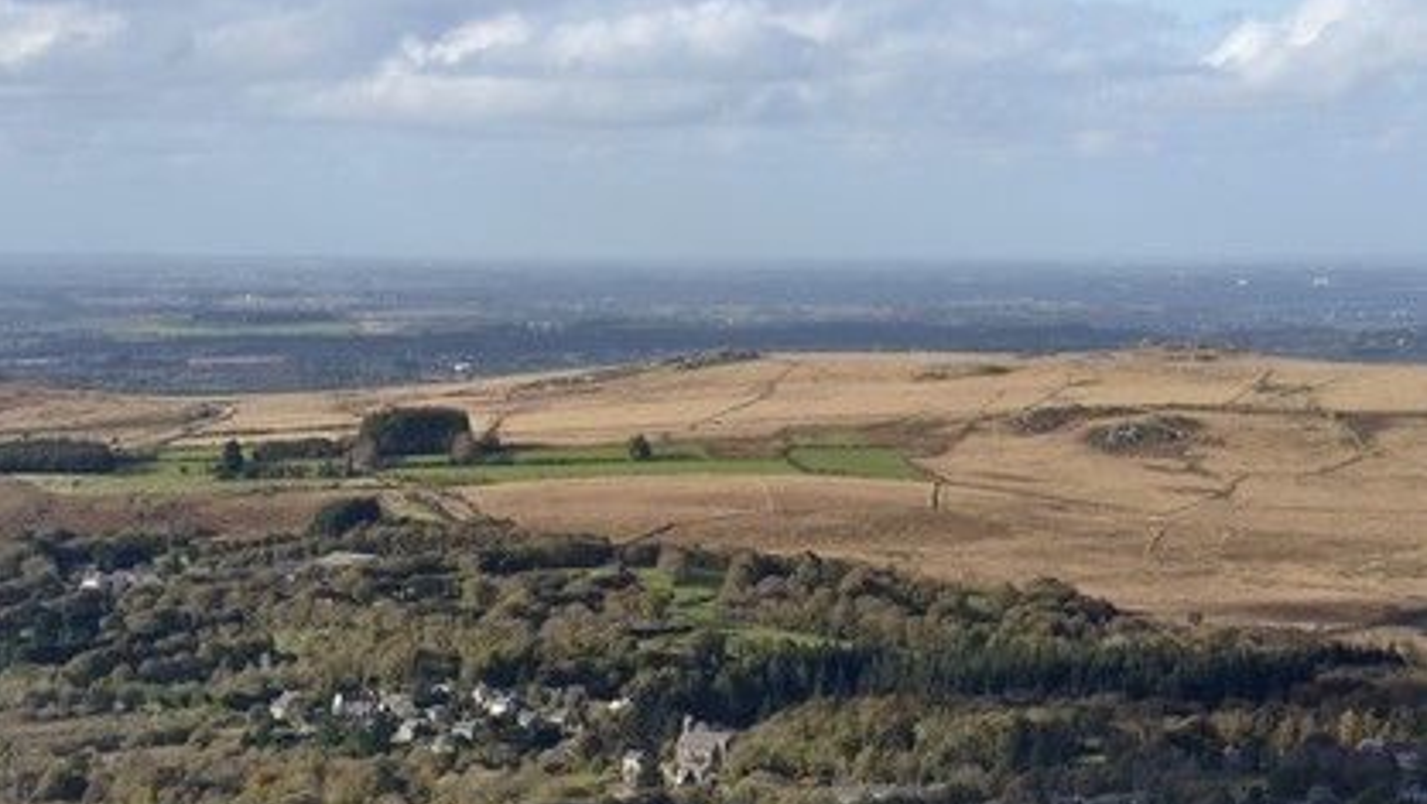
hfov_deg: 14.0
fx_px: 5792
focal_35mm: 153
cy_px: 445
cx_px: 712
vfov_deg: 7.9
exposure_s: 1/1000
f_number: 13
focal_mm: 145
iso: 800
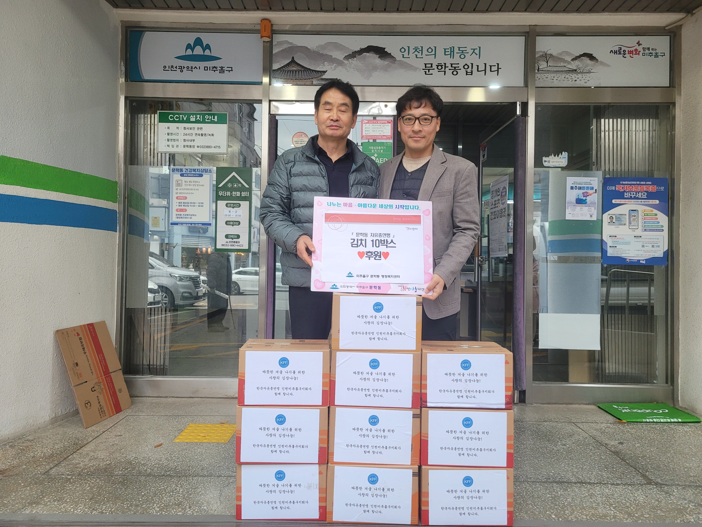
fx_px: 527
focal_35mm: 26
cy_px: 264
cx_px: 351
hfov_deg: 67.3
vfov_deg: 53.1
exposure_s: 1/120
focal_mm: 5.4
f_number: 1.8
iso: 200
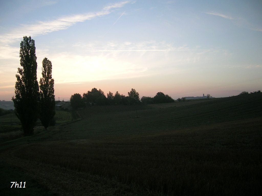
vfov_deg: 40.7
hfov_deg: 52.6
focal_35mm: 35
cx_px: 131
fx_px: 265
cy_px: 98
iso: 50
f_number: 2.8
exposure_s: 1/163
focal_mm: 5.4
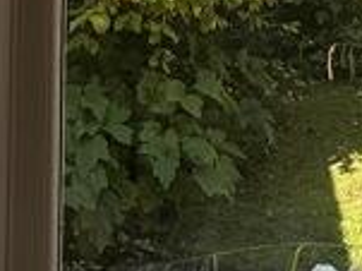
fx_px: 993
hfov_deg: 20.0
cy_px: -225
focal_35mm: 95
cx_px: 374
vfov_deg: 13.8
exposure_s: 1/257
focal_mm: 2.22
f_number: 2.2
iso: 40
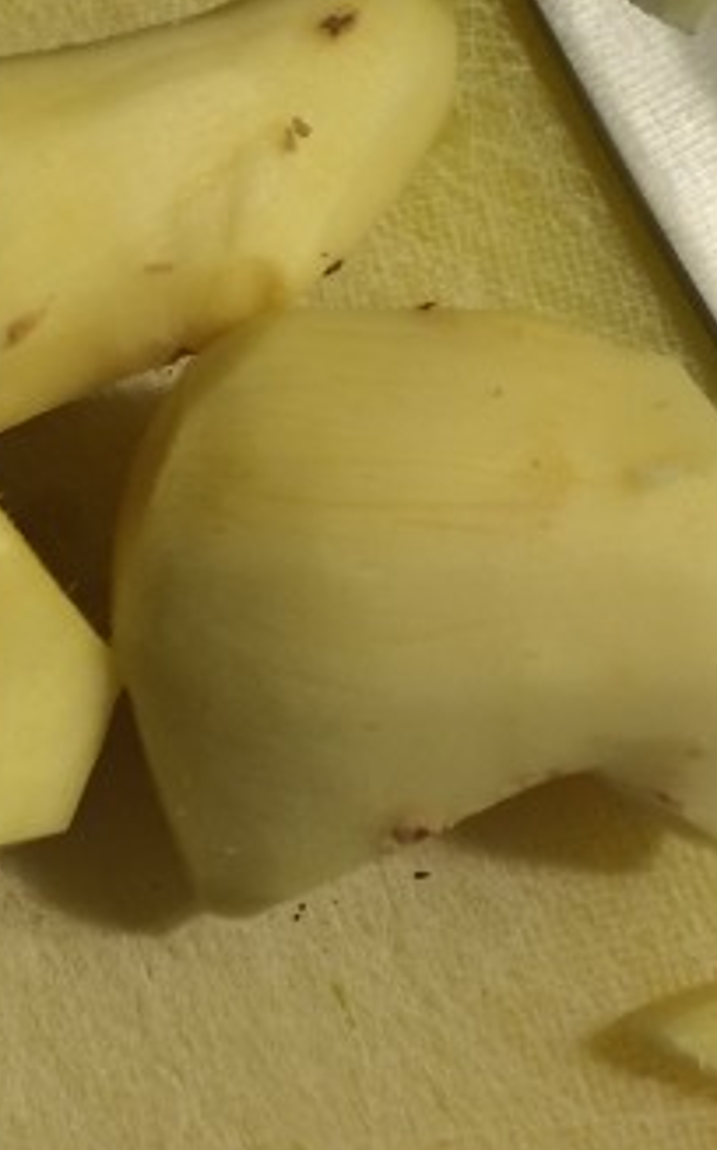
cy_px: 475
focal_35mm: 70
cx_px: 186
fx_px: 2191
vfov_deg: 29.3
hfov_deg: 18.5
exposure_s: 1/40
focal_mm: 4.15
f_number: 2.2
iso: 40
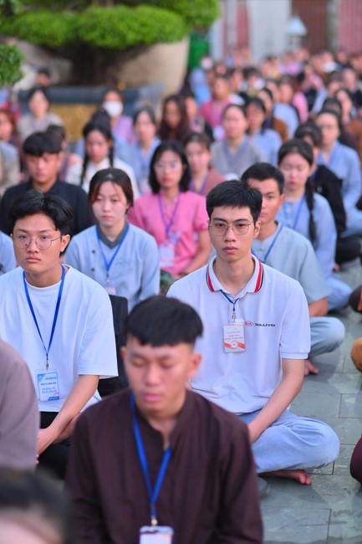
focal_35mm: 85
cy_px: 272
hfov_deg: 16.1
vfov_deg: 23.9
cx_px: 181
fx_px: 1283
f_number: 2.2
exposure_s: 1/125
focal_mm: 85
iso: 320
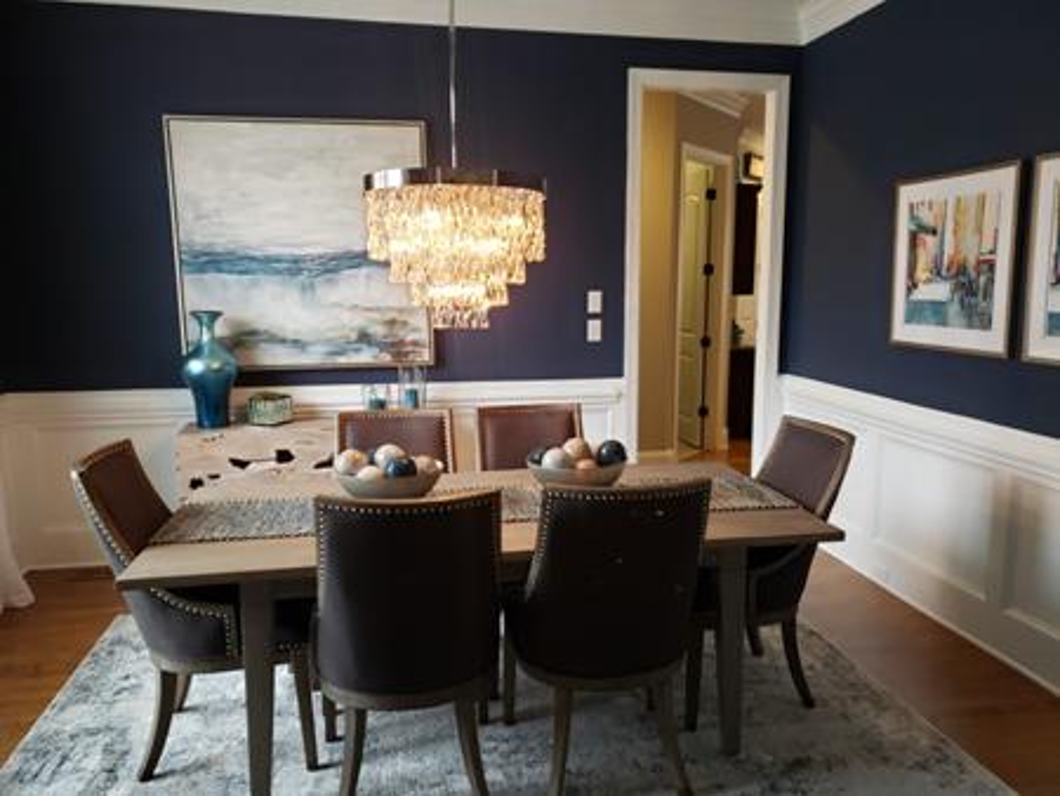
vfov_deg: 53.1
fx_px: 797
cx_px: 530
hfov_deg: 67.3
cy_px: 398
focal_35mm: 26
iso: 250
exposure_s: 1/60
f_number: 1.5
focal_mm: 4.3
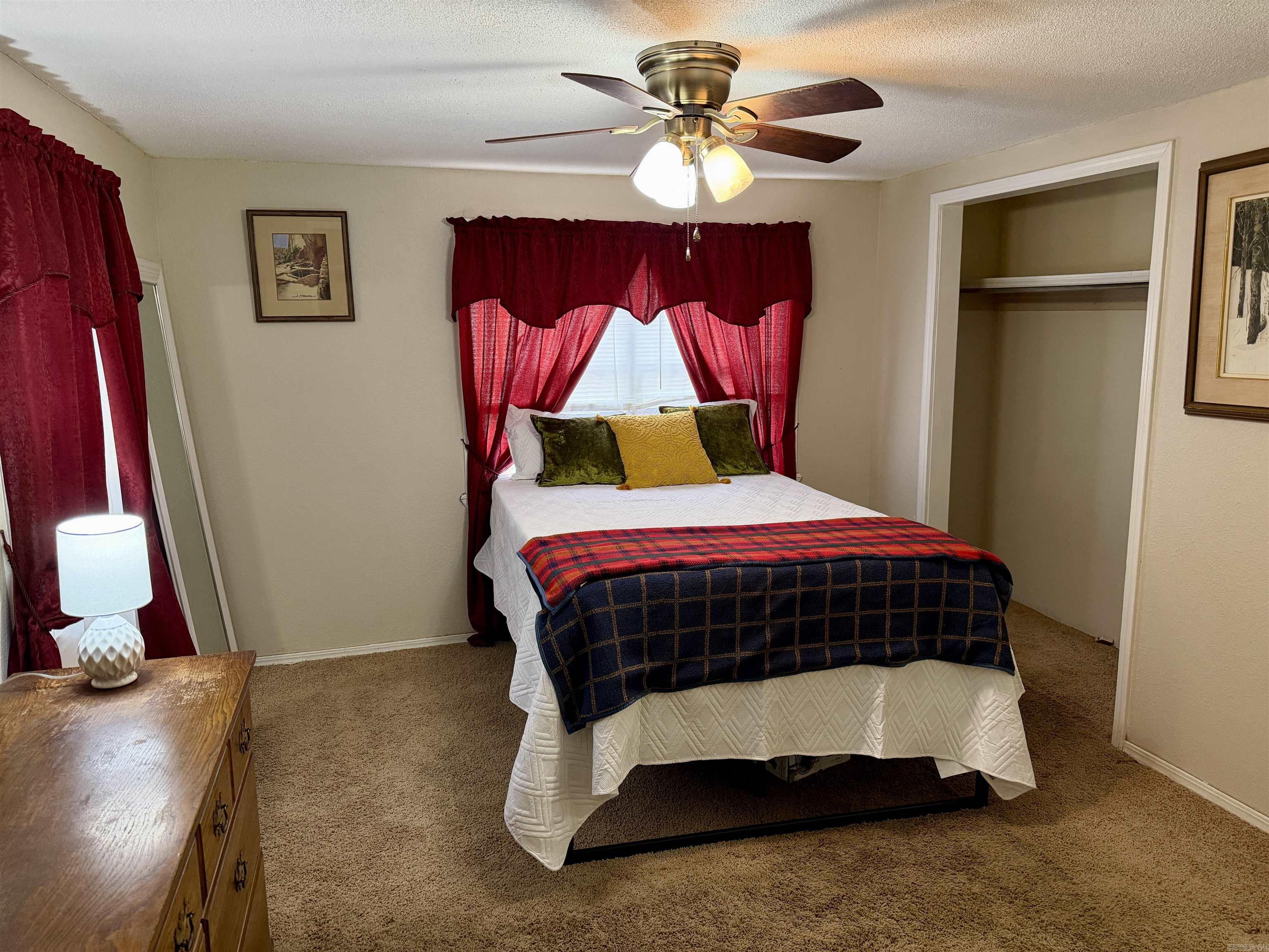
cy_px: 476
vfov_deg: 56.8
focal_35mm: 24
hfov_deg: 71.6
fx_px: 880
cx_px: 634
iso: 400
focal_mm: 6.76
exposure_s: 1/120
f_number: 1.78
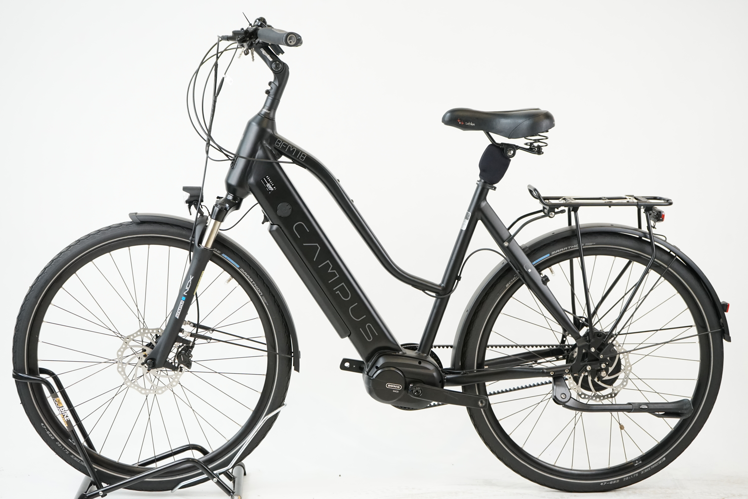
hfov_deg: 33.4
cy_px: 250
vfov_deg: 22.6
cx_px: 374
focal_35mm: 60
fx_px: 1247
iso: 2000
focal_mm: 60
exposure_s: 1/200
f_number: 5.6
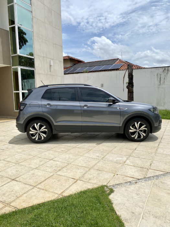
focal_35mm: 26
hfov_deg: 53.1
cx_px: 85
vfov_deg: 67.3
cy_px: 114
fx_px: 170
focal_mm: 4.25
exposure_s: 1/6410
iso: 32
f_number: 1.8
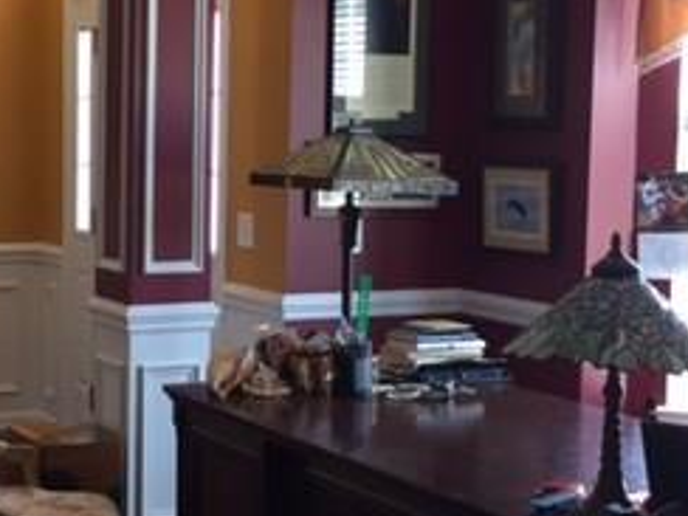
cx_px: 147
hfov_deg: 25.3
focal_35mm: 76
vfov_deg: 19.4
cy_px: 245
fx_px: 1511
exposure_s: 1/30
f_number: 2.2
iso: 64
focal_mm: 4.15
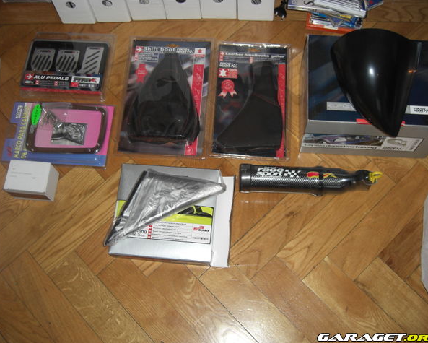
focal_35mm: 40
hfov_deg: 45.8
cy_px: 171
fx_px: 507
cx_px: 210
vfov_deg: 37.4
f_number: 2.8
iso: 100
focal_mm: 7.9
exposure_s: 1/60
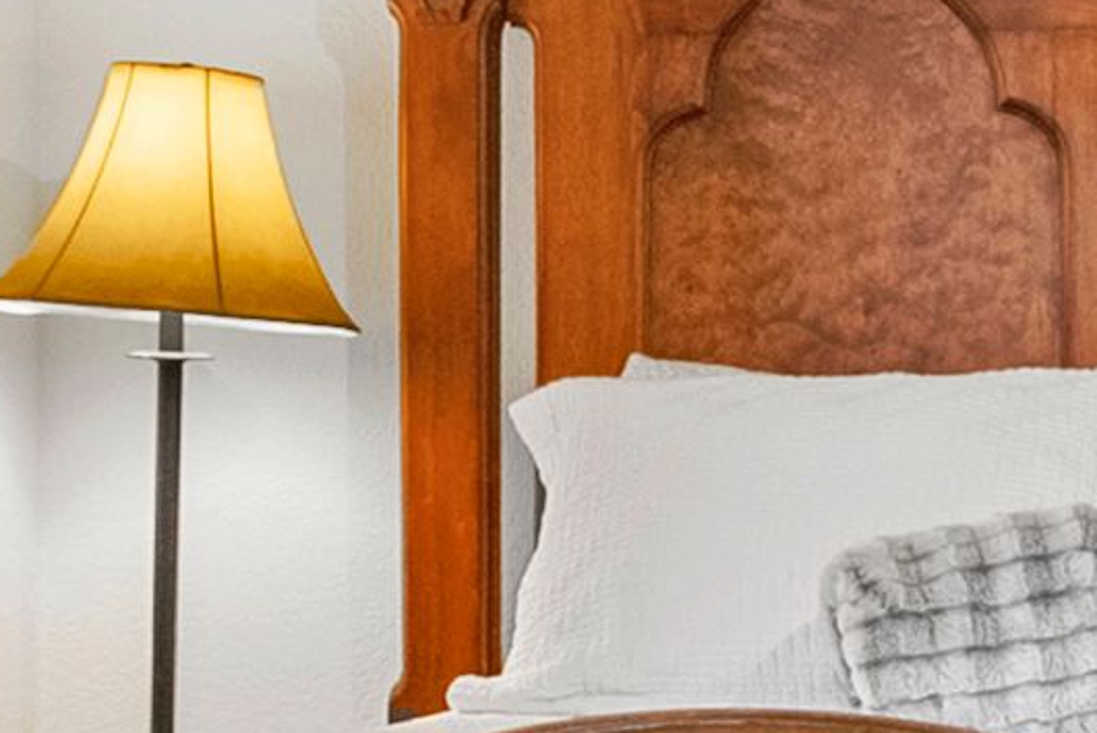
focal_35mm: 128
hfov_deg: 15.4
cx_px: 1345
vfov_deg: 10.7
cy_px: 493
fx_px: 3902
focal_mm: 16
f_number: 8
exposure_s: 2.5
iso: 160
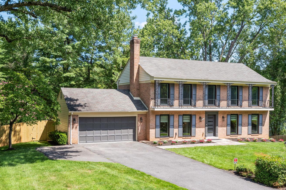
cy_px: 116
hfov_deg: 46.3
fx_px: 334
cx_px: 157
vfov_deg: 31.8
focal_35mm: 42
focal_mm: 32
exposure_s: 1/125
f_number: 8
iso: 400
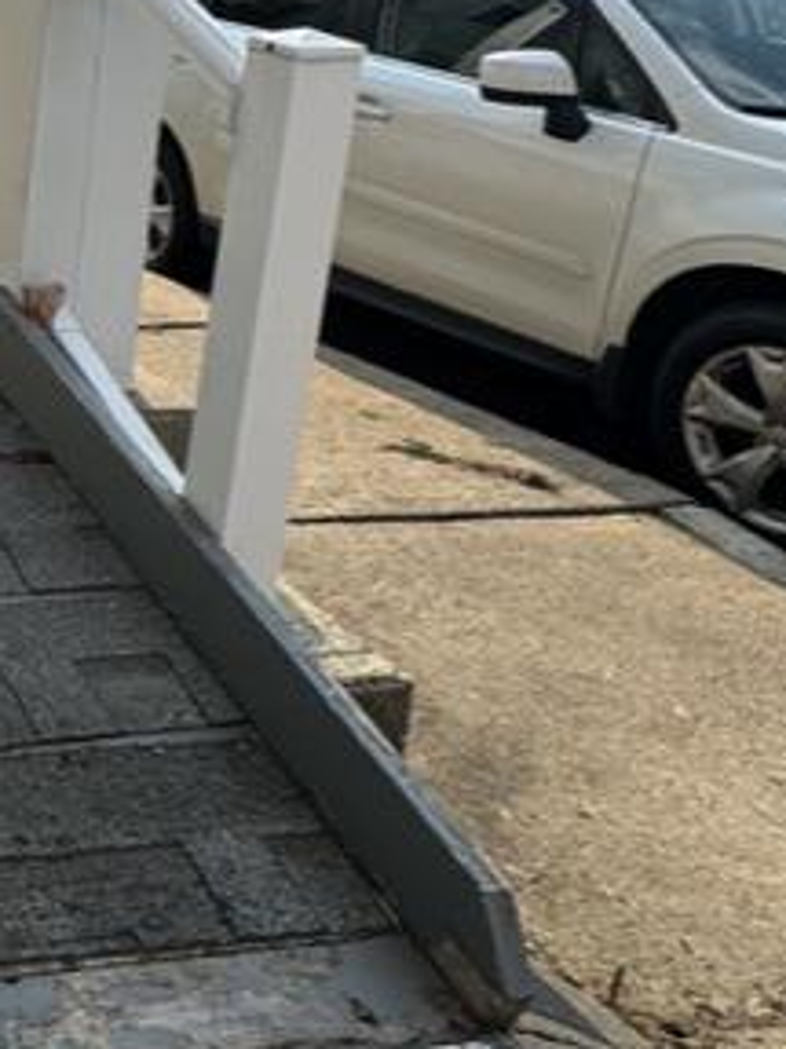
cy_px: 143
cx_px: -590
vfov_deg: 36.3
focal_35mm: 50
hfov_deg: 21.0
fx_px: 1515
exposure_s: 1/756
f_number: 2.2
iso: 40
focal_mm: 2.22
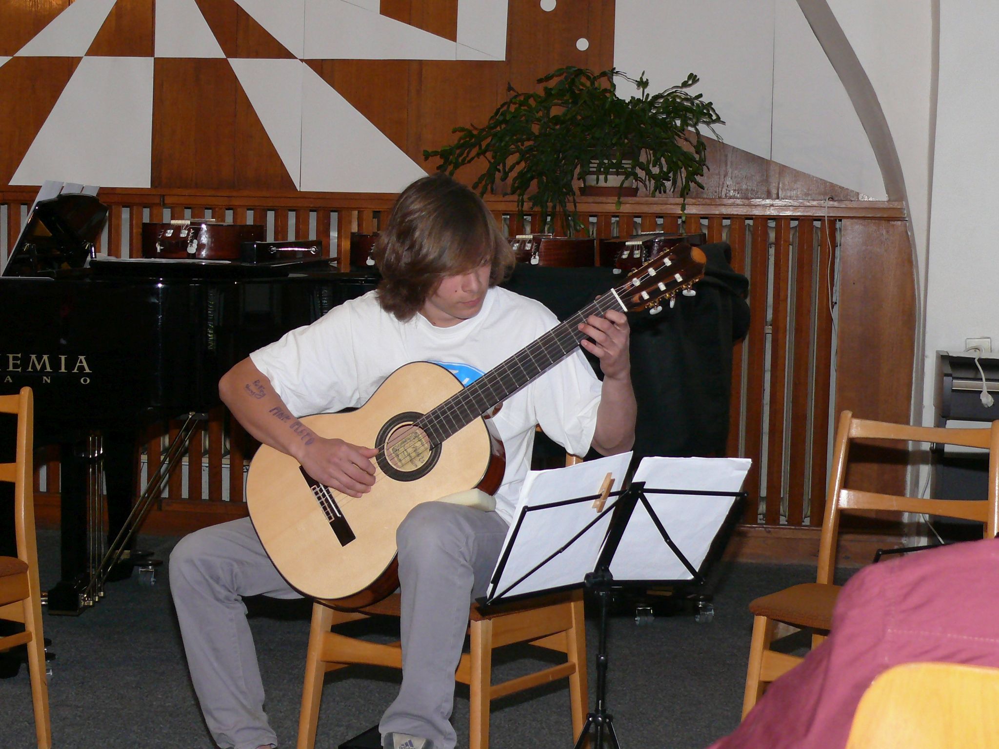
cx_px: 500
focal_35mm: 68
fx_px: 1962
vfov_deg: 21.6
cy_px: 374
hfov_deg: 28.6
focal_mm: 10.7
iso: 200
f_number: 3.2
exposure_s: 1/125
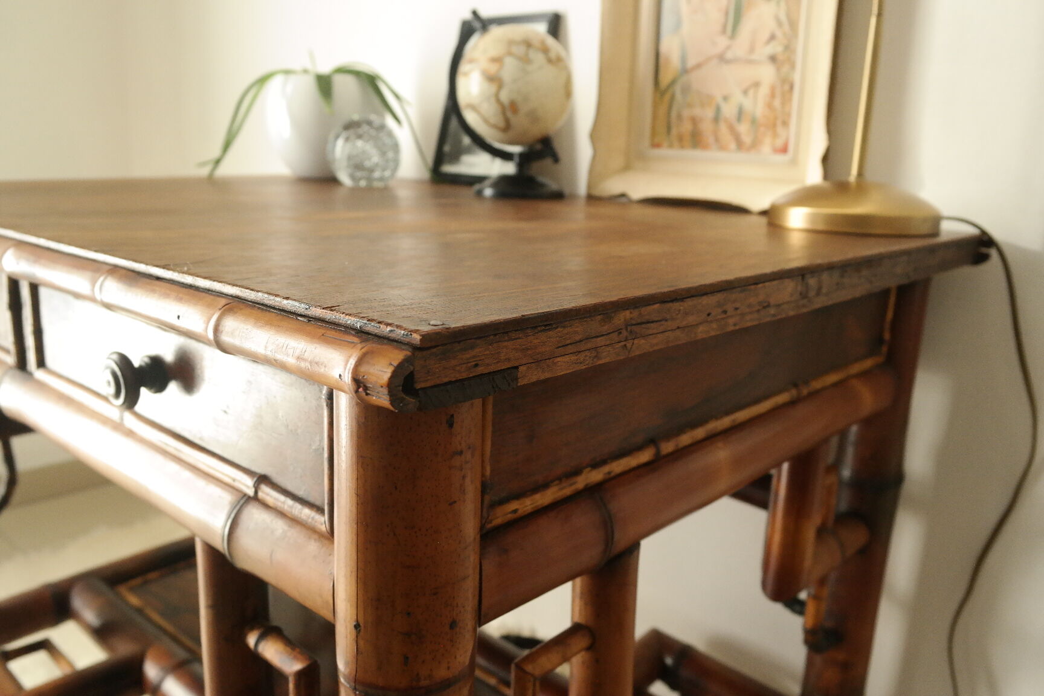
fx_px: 870
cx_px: 522
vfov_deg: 43.6
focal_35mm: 30
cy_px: 348
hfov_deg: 61.9
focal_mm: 20
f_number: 5.6
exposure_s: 1/50
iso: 1600
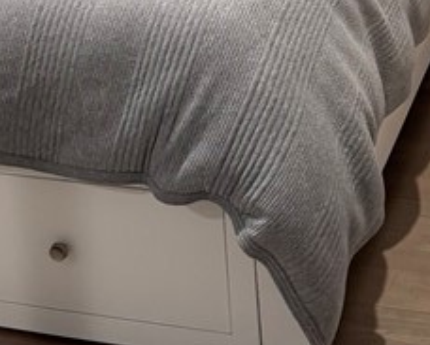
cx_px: 315
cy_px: -288
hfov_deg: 18.2
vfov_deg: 13.2
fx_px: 1338
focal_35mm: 105
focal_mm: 6.76
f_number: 1.78
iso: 200
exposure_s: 1/60
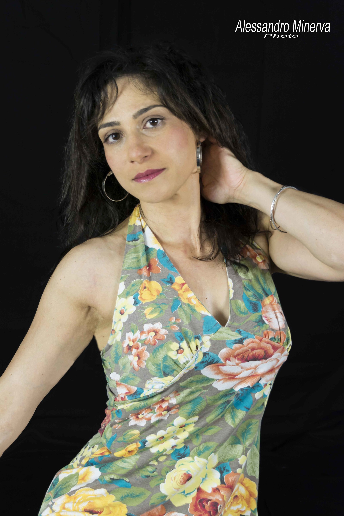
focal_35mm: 60
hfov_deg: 22.6
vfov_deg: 33.4
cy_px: 258
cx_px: 172
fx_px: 860
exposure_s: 1/30
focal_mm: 40
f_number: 5
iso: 1100
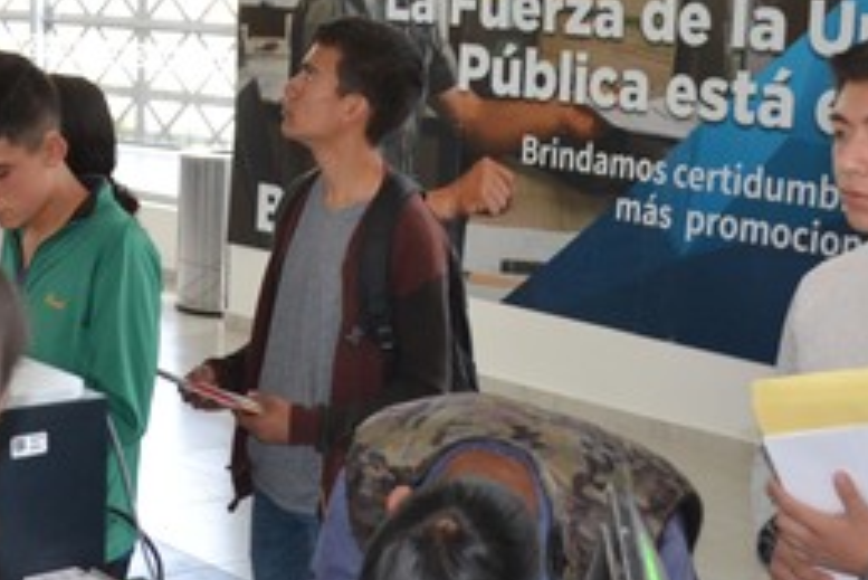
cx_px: 204
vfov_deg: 18.4
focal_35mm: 74
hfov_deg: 26.9
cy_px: 300
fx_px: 1785
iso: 500
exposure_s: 1/125
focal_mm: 20
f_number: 4
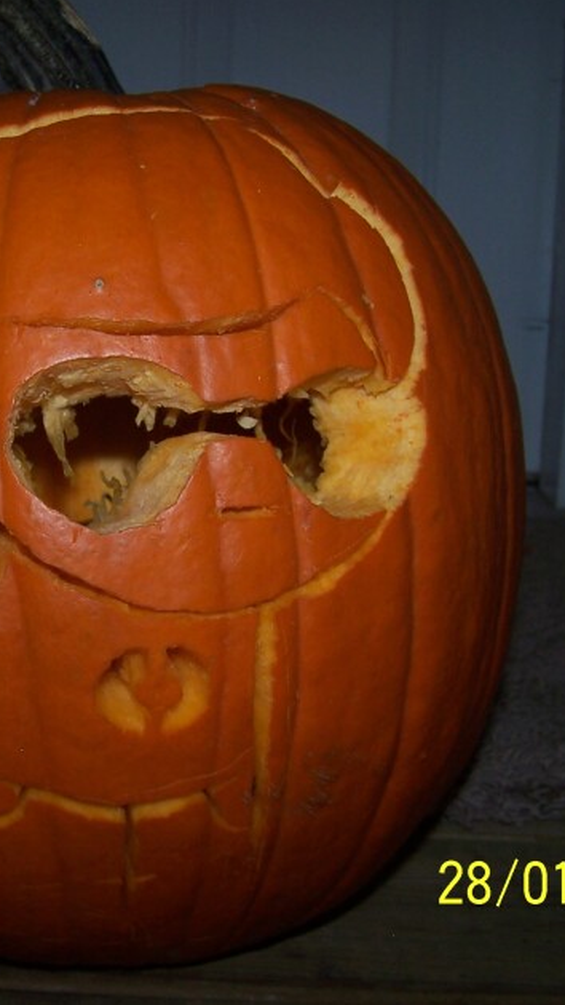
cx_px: 117
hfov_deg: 21.2
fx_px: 1491
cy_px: 500
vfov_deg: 37.2
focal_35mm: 56
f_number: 2.8
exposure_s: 1/60
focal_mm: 6.3
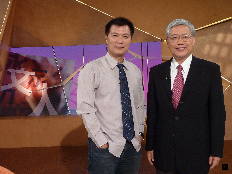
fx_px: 308
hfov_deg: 41.2
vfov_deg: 31.5
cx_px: 116
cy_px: 87
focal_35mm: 46
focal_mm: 5.3
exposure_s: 1/30
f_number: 3.5
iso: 125
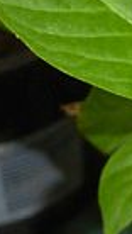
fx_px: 2622
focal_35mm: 423
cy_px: 193
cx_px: 423
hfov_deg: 2.8
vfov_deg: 5.1
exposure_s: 1/60
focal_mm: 15
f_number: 4.8
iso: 500
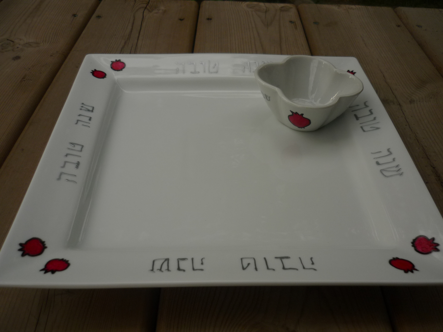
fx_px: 422
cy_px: 166
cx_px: 222
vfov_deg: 42.9
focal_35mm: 33
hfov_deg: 55.4
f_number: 2.8
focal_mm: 5.5
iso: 100
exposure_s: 1/640
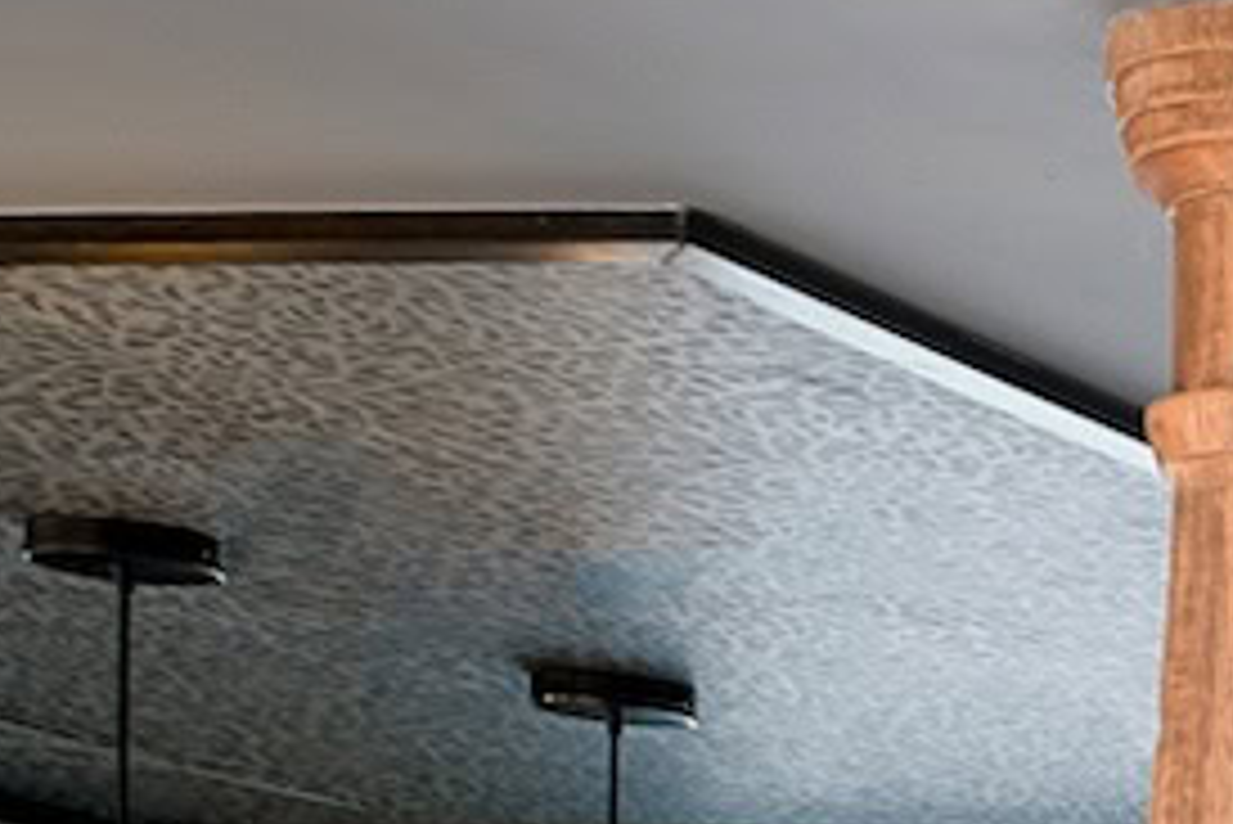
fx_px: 5003
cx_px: 4320
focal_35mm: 146
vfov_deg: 8.6
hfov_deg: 9.1
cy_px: 1965
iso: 100
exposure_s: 1/3.33
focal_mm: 20
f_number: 13
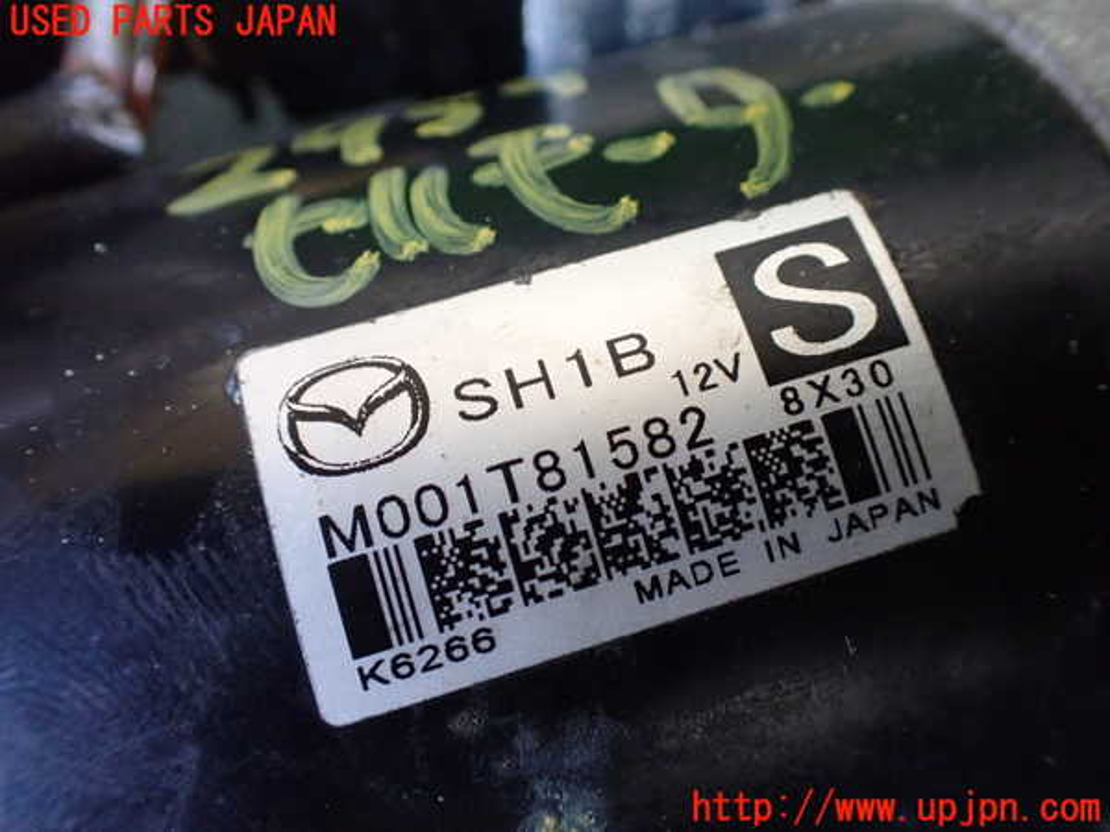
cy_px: 416
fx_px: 962
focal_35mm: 30
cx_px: 555
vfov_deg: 46.8
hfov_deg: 60.0
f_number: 2.3
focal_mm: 5.4
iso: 800
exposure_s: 1/125
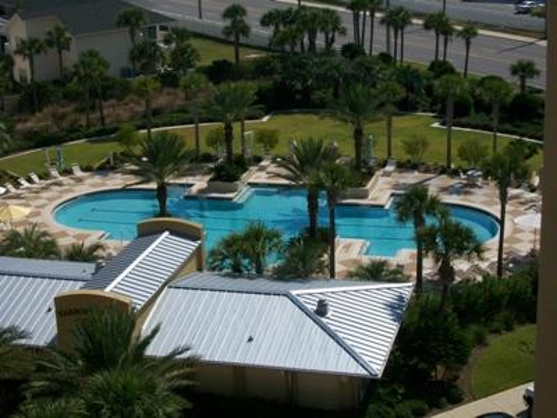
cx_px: 278
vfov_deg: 21.0
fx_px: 1126
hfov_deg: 27.8
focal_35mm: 70
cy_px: 209
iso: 64
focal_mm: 11.6
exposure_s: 1/640
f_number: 6.7
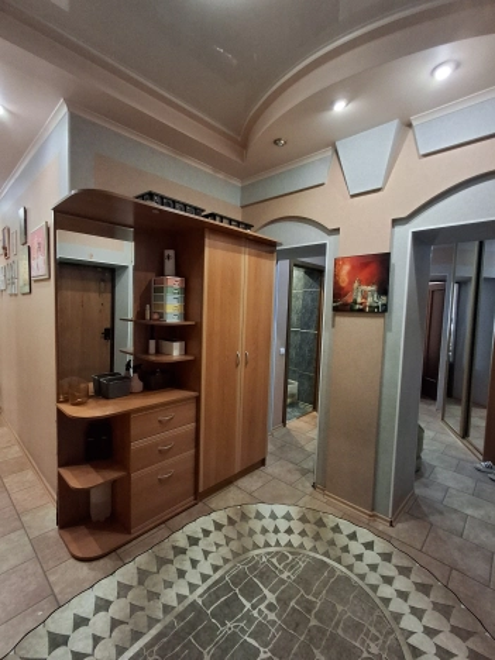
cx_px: 248
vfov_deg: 94.5
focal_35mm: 16
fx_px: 305
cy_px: 330
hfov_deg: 78.1
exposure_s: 1/33
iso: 250
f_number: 2.2
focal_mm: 1.64
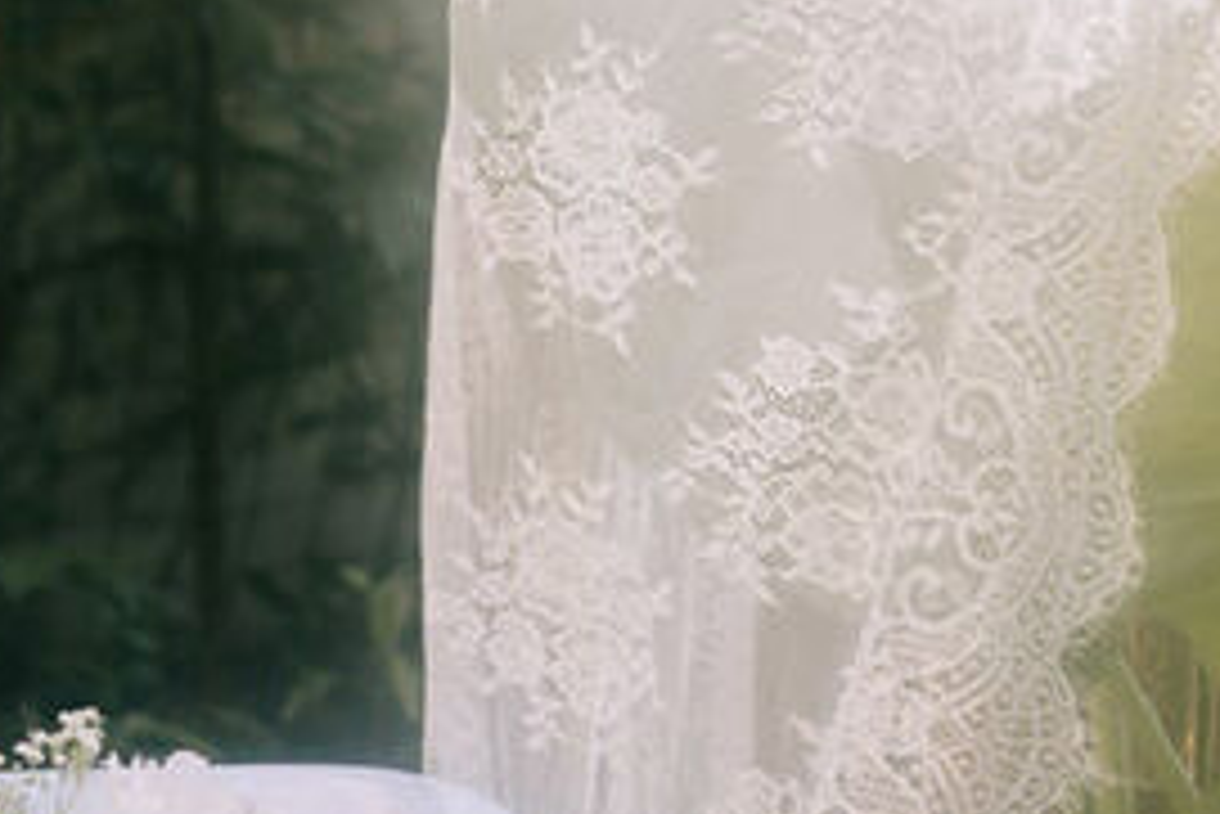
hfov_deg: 5.3
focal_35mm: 383
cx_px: -909
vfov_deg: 3.6
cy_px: 729
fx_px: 12986
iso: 100
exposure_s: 1/125
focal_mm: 100
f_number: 4
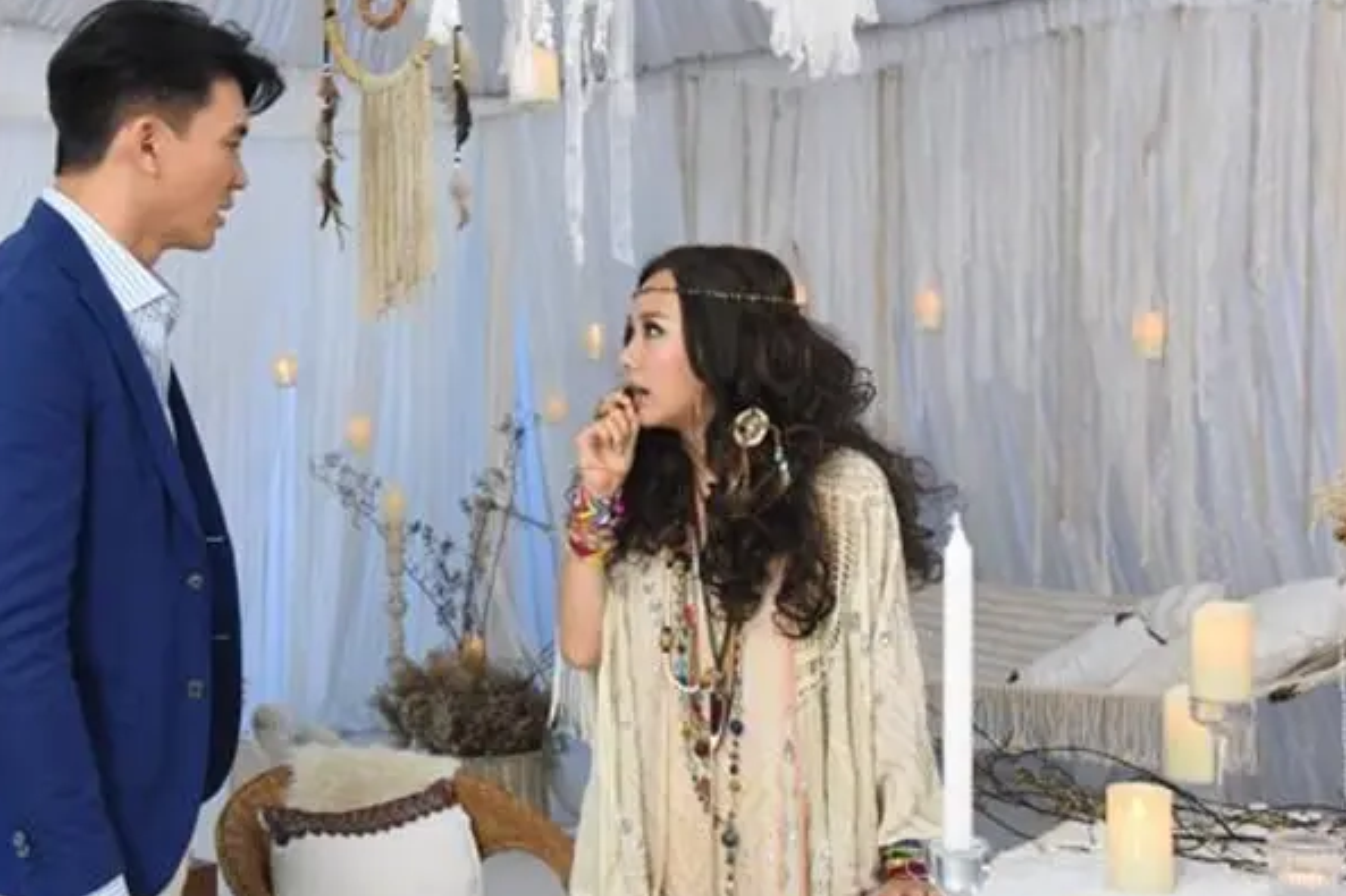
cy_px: 485
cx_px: 474
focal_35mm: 50
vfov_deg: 27.0
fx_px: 1869
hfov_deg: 39.2
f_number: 5
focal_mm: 38
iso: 4000
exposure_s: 1/250
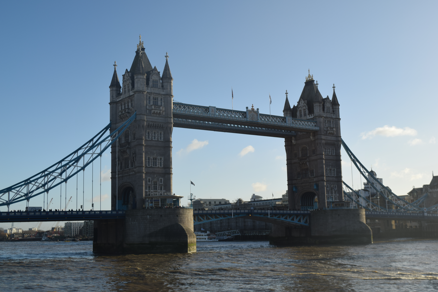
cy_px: 146
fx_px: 584
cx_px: 219
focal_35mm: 48
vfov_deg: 28.1
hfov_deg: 41.1
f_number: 9
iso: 200
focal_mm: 32
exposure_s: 1/320
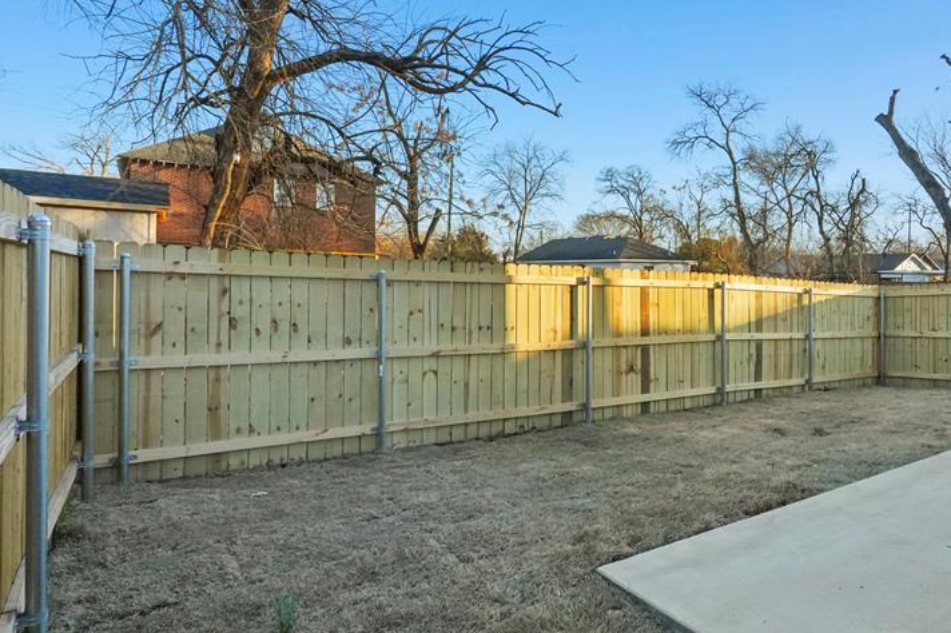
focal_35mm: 24
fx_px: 626
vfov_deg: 53.4
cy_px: 272
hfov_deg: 72.3
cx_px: 632
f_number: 8
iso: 3200
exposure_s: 1/640
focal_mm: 11
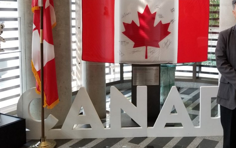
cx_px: 180
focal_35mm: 44
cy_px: 40
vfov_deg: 28.8
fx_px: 283
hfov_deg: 43.7
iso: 160
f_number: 1.7
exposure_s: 1/60
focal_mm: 4.25
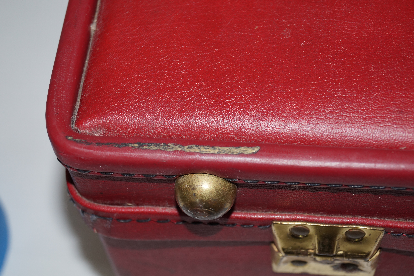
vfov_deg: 17.9
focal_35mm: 76
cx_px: 210
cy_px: 137
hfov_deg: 26.7
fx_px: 874
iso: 400
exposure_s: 1/100
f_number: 5.6
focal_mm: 50
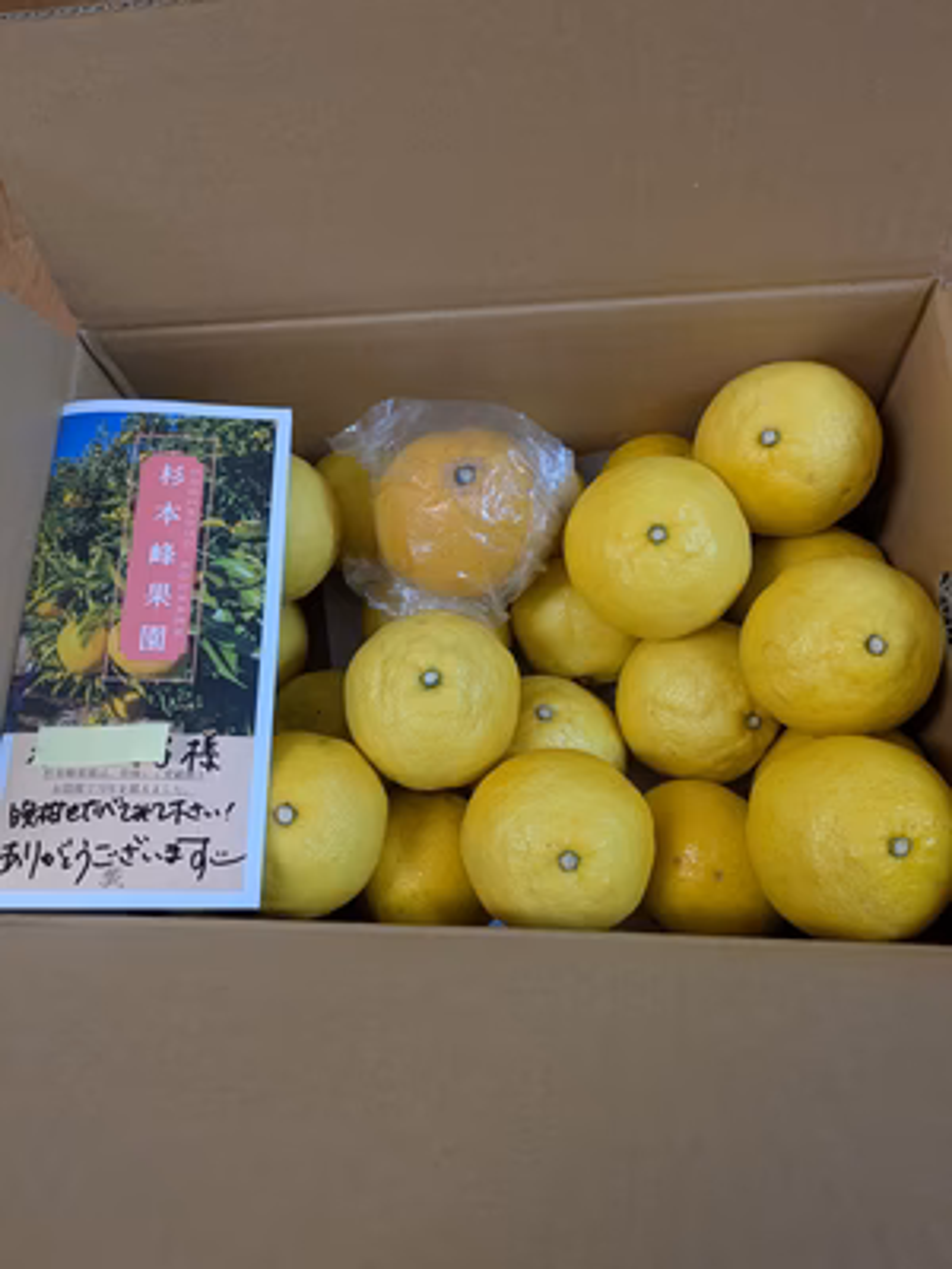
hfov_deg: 54.9
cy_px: 634
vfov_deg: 69.4
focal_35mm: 25
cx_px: 476
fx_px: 917
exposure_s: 1/60
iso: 173
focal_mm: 5.43
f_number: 1.89
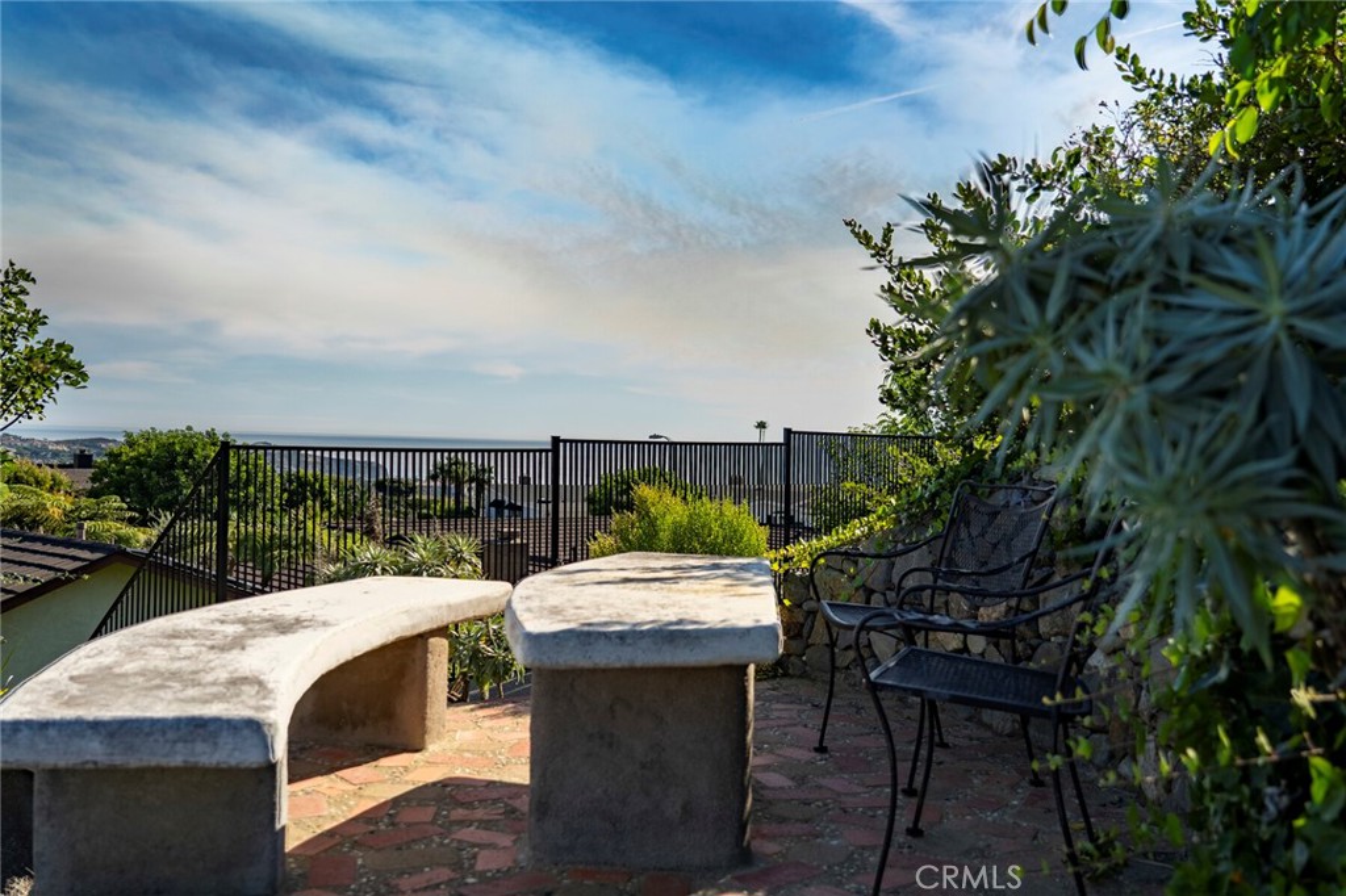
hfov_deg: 57.2
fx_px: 1233
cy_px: 448
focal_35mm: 33
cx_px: 673
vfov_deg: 39.9
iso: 250
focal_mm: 33
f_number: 4
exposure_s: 1/8000
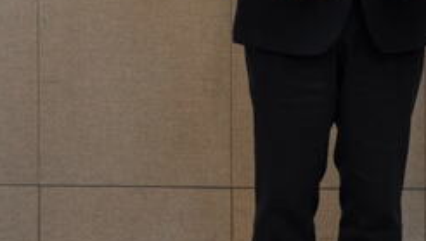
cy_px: -230
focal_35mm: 126
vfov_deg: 9.1
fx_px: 1425
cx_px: 468
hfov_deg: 16.5
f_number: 3.8
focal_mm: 22
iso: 200
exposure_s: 1/40
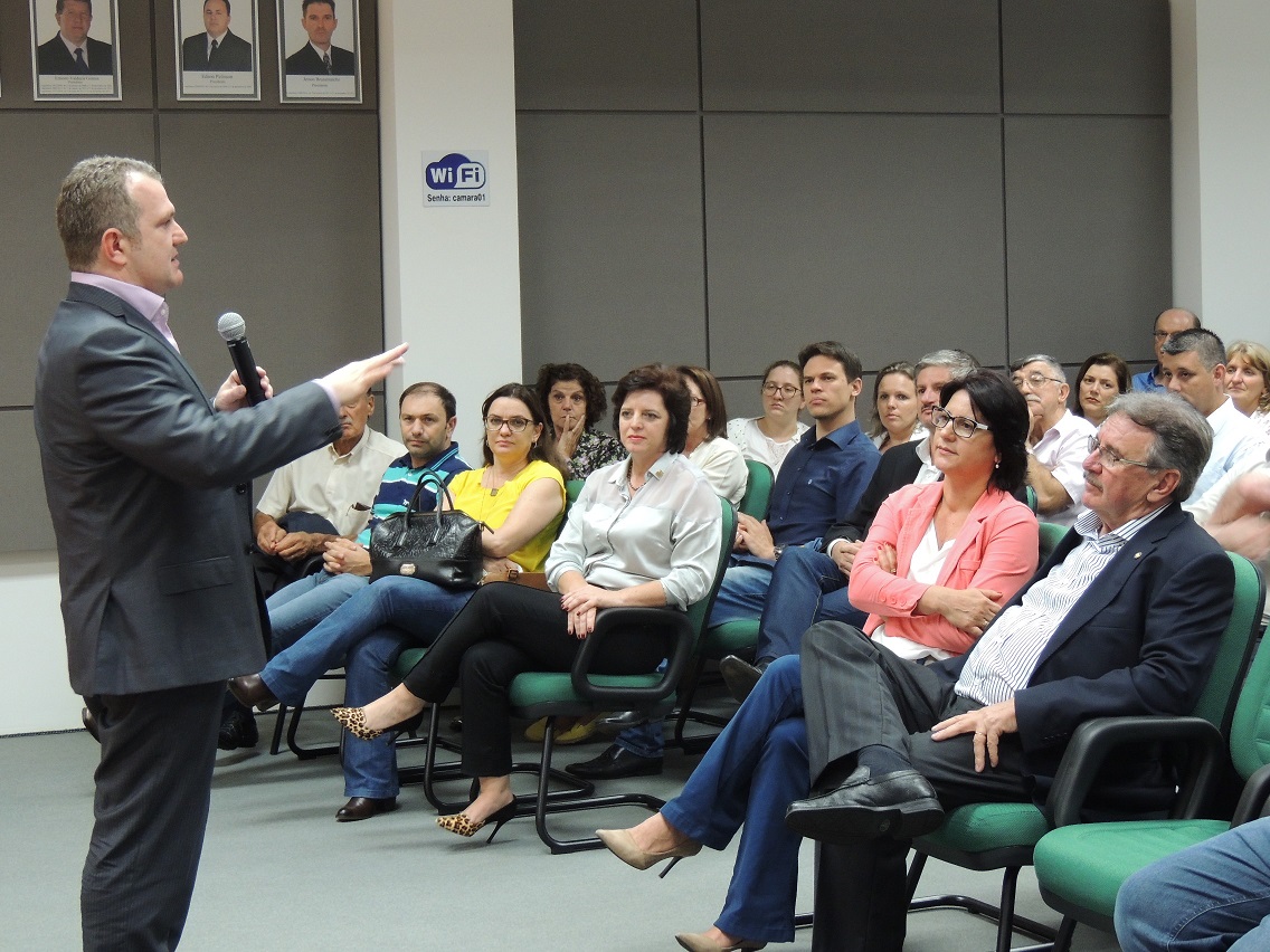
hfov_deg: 27.8
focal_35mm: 70
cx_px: 635
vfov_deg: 21.0
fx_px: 2568
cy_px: 476
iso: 400
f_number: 3.9
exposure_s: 1/20
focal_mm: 12.4
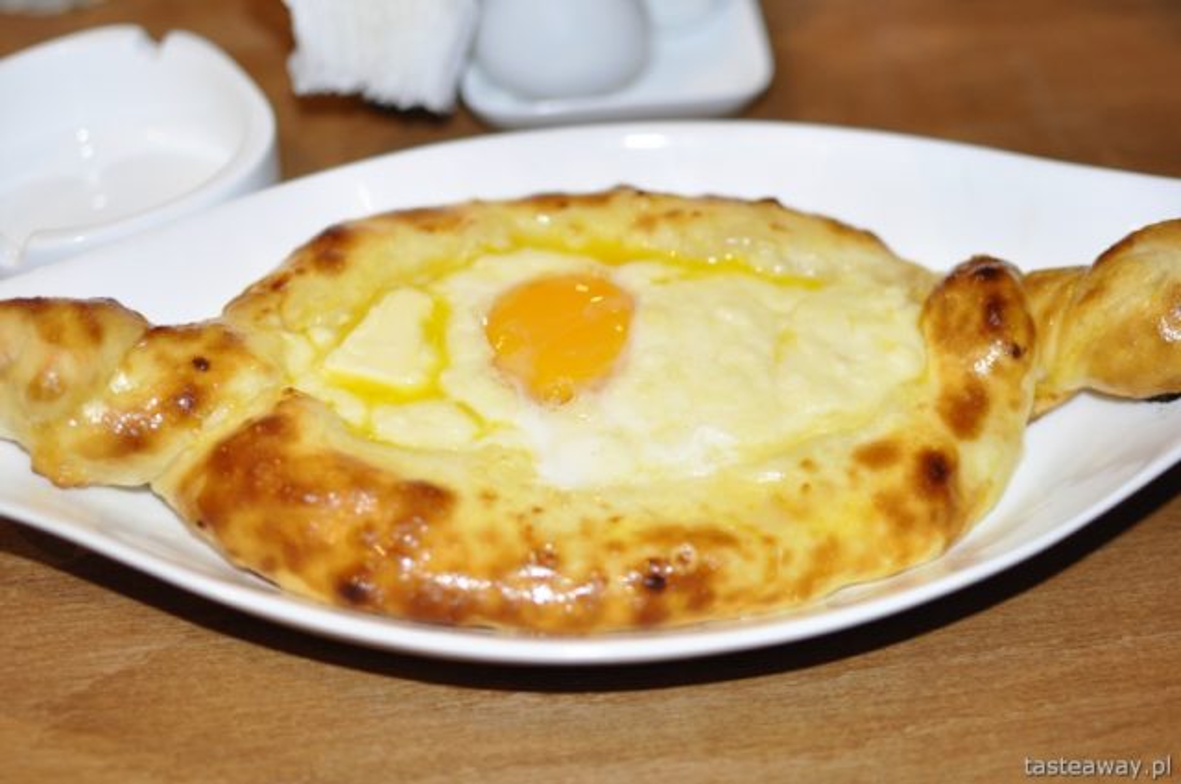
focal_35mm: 52
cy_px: 392
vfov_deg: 25.7
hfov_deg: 37.9
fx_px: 1720
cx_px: 590
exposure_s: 1/60
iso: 800
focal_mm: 35
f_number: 2.8
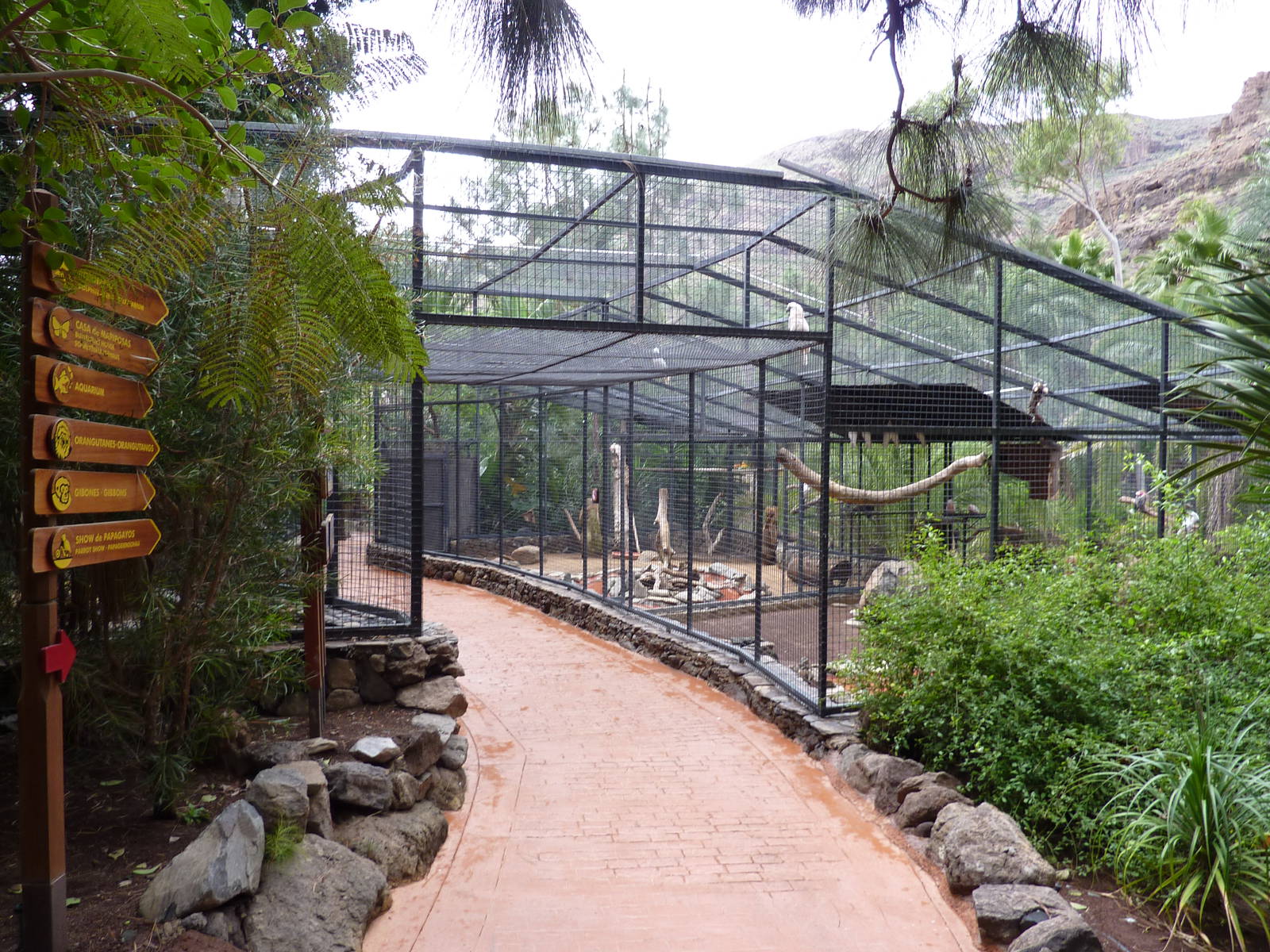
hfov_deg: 69.4
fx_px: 917
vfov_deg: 54.9
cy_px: 476
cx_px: 635
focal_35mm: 25
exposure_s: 1/40
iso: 80
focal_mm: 4.1
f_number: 3.3
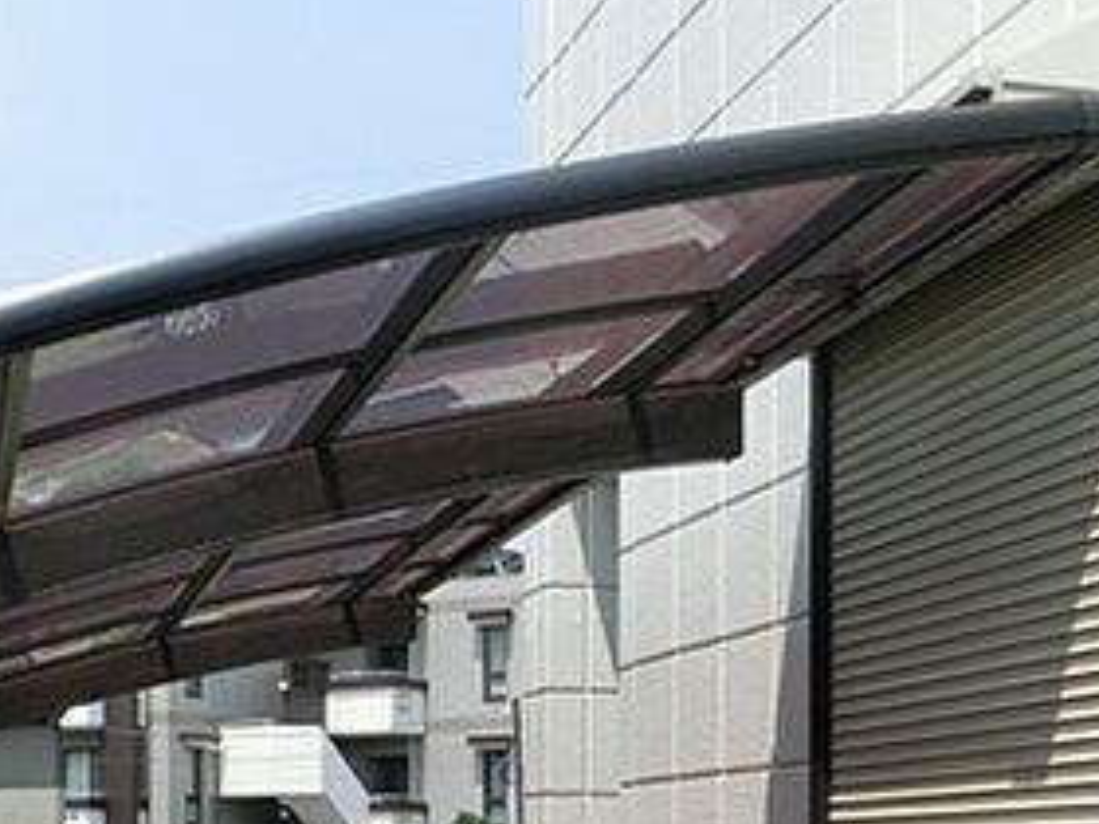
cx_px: 357
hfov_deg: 30.0
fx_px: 2032
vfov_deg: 21.7
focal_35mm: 64
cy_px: 910
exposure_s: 1/160
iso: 80
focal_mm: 5
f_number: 8.8
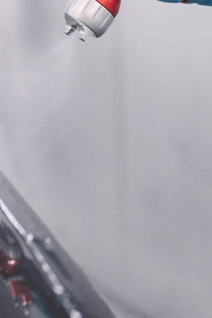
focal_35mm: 103
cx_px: 91
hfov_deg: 13.3
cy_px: 87
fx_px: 909
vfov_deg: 19.7
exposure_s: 1/1250
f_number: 2
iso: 1250
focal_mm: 35
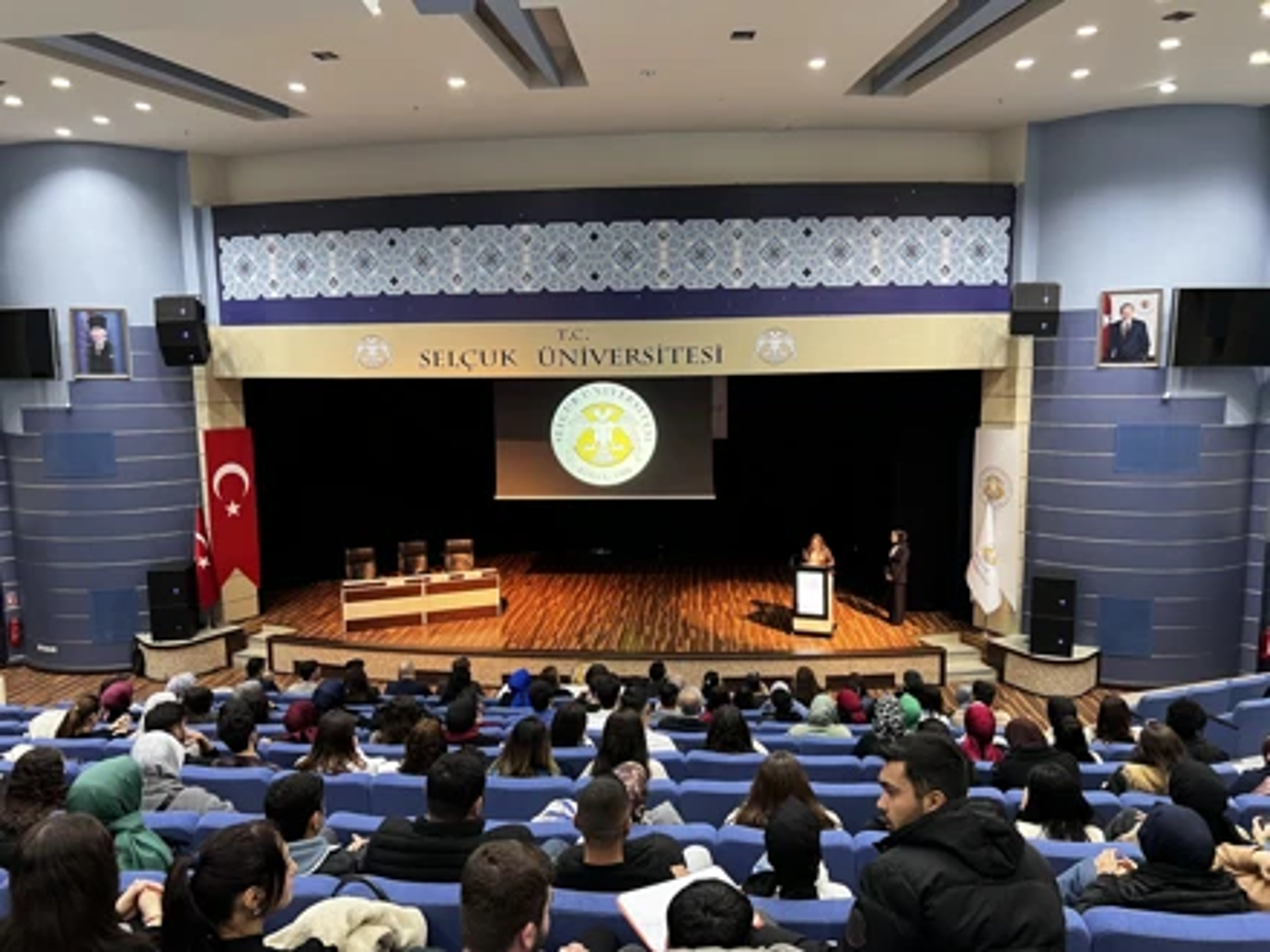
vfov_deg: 53.1
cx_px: 635
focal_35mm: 26
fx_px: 954
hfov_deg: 67.3
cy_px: 476
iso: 500
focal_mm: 5.7
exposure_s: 1/50
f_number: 1.5
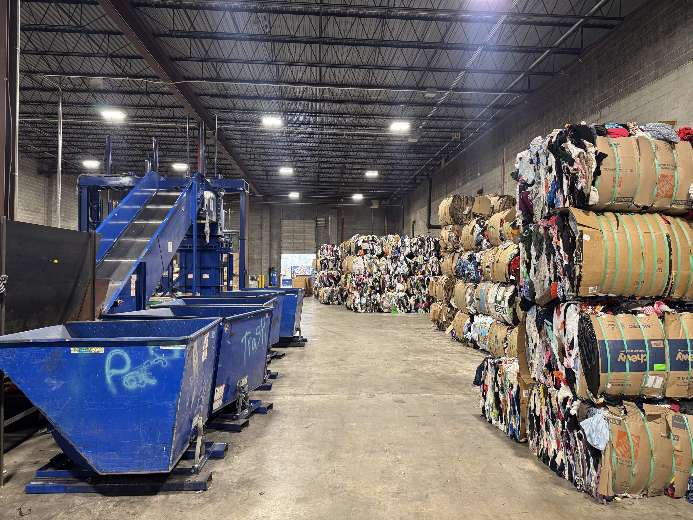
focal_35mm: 24
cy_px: 260
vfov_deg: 56.8
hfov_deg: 71.6
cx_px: 346
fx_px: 480
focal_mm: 6.76
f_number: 1.78
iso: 320
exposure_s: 1/60
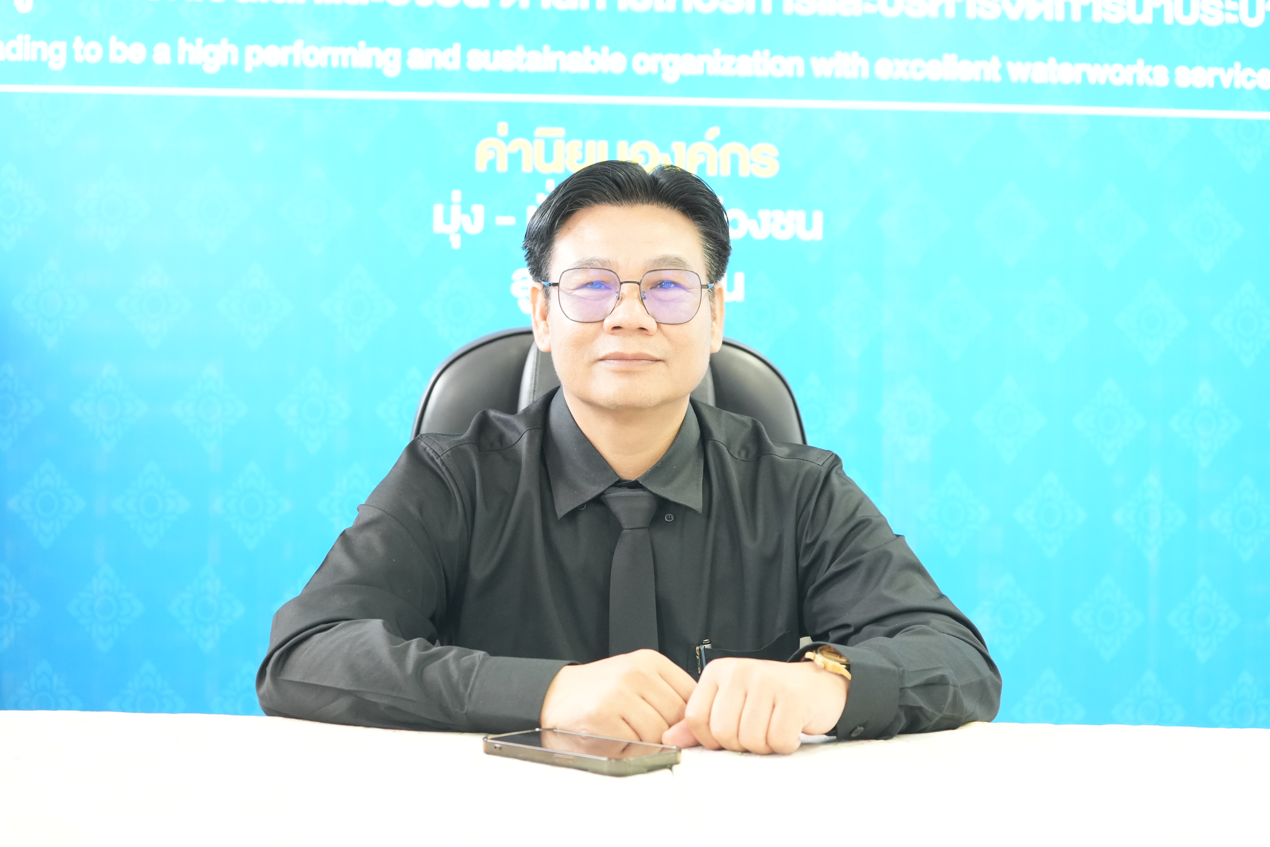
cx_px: 635
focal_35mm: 50
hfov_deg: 39.6
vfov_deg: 27.0
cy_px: 424
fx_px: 1764
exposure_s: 1/50
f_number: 4.5
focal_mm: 50
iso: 3200
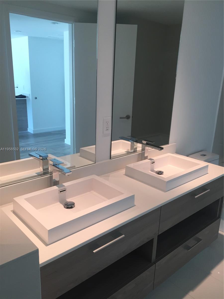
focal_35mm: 29
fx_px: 250
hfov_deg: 48.2
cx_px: 112
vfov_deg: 61.7
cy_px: 150
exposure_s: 1/30
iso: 32
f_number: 2.2
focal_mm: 4.15
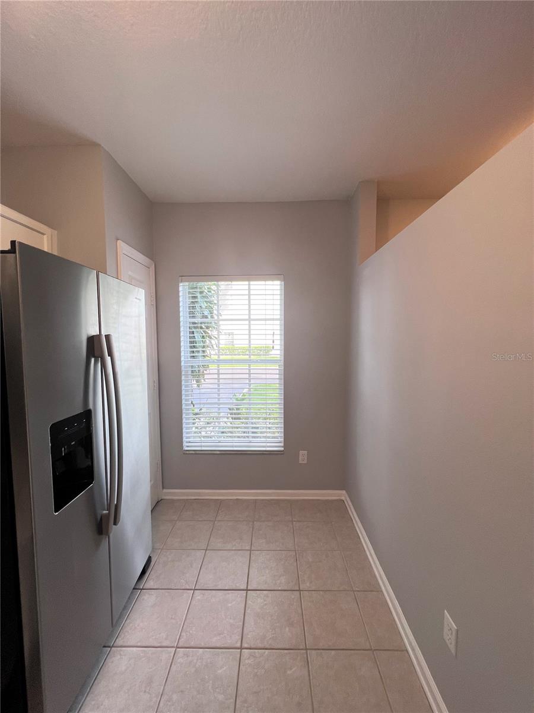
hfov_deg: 89.9
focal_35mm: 13
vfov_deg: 106.2
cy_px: 356
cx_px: 267
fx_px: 267
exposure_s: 1/120
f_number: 1.8
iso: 64
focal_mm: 1.57
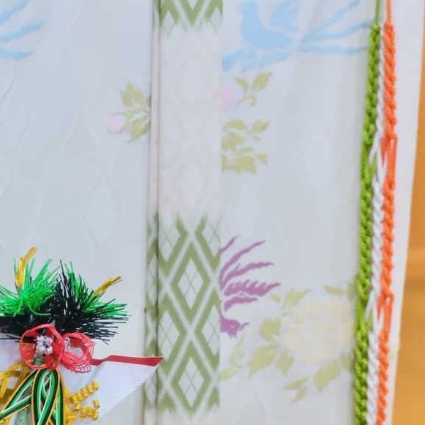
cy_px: 345
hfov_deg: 7.9
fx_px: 3070
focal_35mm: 221
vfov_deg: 7.9
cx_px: 411
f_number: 3.5
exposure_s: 1/60
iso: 3200
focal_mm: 70
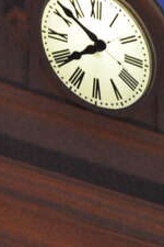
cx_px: 50
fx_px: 4004
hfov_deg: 2.3
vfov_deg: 3.5
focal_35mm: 586
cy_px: 139
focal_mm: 110
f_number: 5.6
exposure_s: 1/50
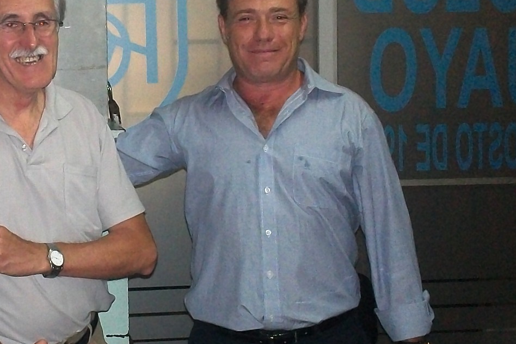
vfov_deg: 16.3
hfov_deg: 23.9
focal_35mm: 83
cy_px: 61
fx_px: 1190
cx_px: 63
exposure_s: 1/30
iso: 250
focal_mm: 6.3
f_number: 4.5
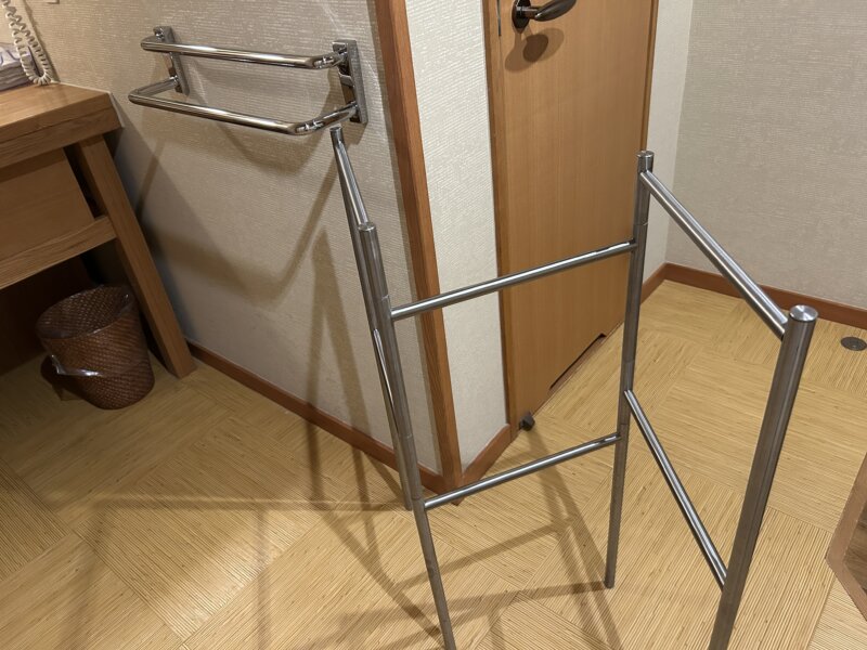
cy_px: 325
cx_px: 434
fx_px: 651
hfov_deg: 67.3
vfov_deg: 53.1
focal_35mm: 26
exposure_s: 1/50
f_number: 1.5
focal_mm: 5.7
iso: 400
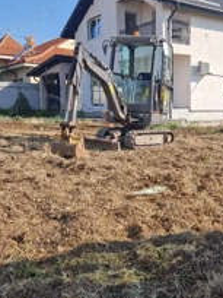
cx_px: 171
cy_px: 156
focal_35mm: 45
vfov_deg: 42.1
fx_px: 387
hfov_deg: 31.5
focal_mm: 5.4
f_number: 1.8
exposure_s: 1/1250
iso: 50
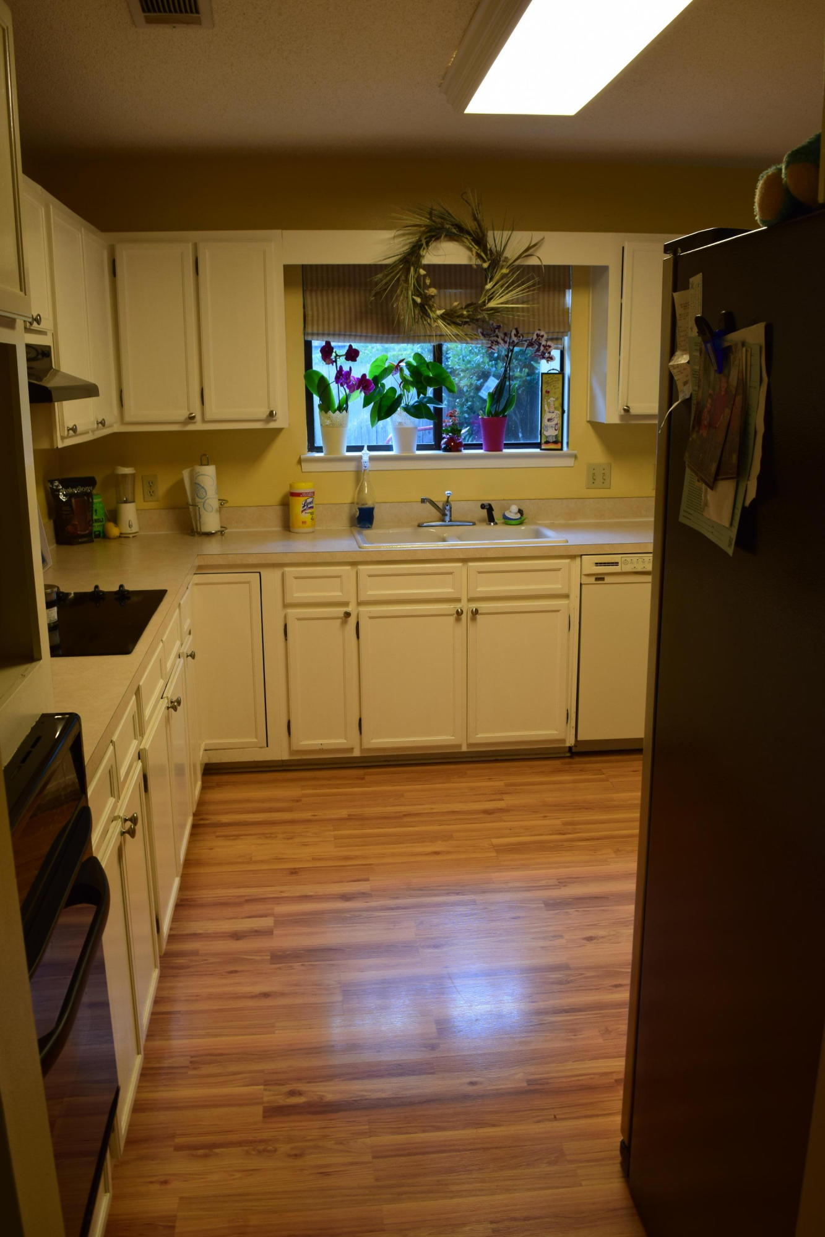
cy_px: 618
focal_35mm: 30
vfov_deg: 61.9
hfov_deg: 43.6
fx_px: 1031
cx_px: 412
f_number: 7.1
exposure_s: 1/25
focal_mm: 20
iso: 400
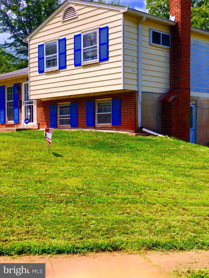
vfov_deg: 36.8
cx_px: 104
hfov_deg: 28.0
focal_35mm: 52
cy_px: 139
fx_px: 419
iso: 16
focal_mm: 6
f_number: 2.4
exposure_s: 1/1600
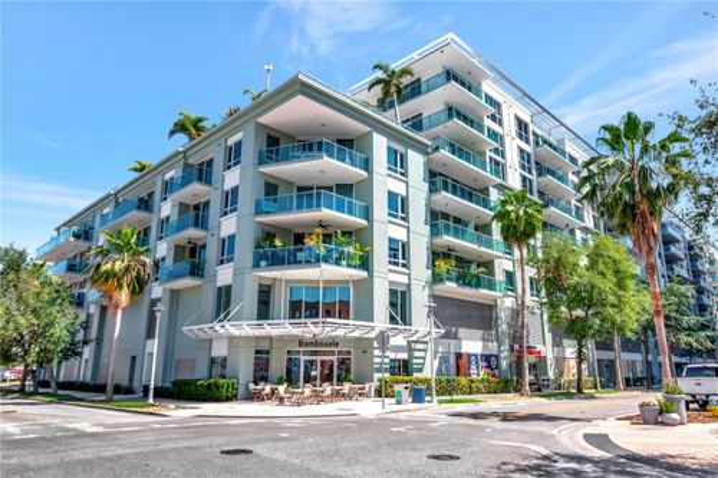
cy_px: 239
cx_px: 359
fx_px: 478
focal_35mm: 24
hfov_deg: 73.8
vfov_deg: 53.1
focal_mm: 16
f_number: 9
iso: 640
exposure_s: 1/800
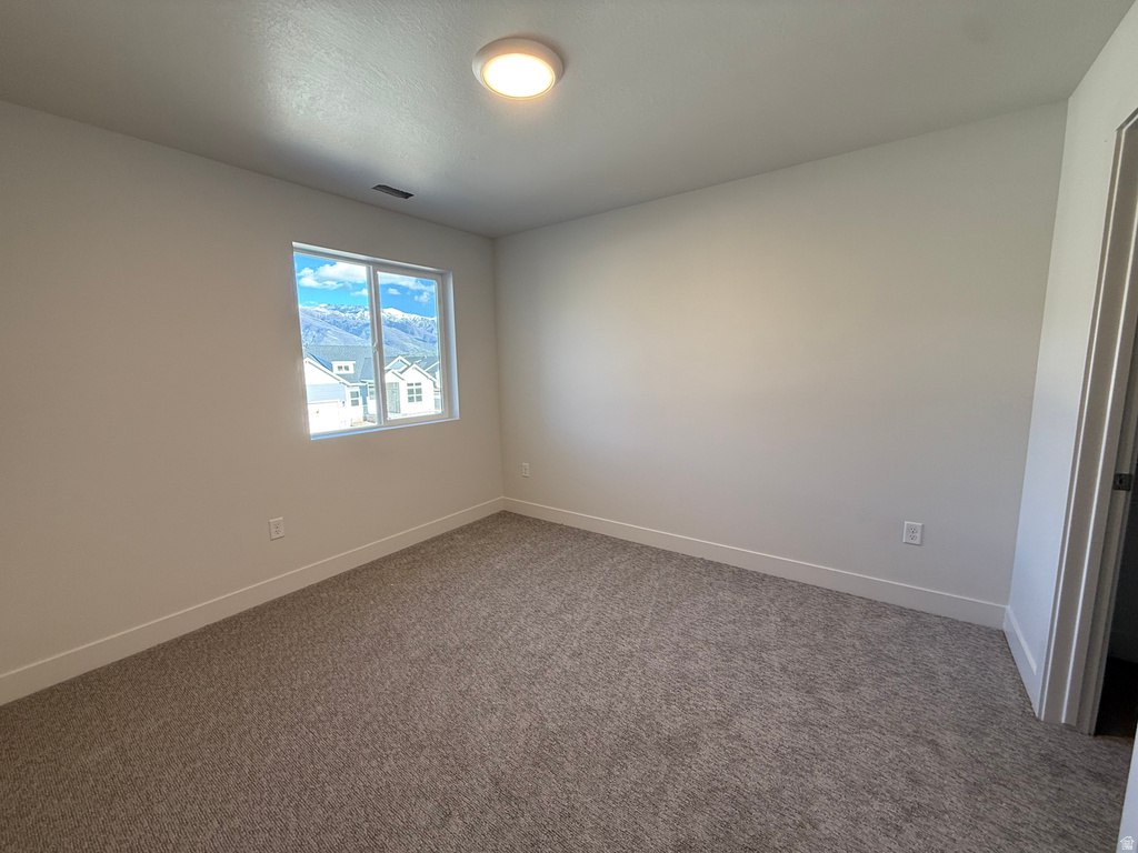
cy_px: 426
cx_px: 569
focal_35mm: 14
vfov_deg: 85.7
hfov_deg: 102.1
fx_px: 460
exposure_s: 1/120
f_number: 2.2
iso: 125
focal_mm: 2.22
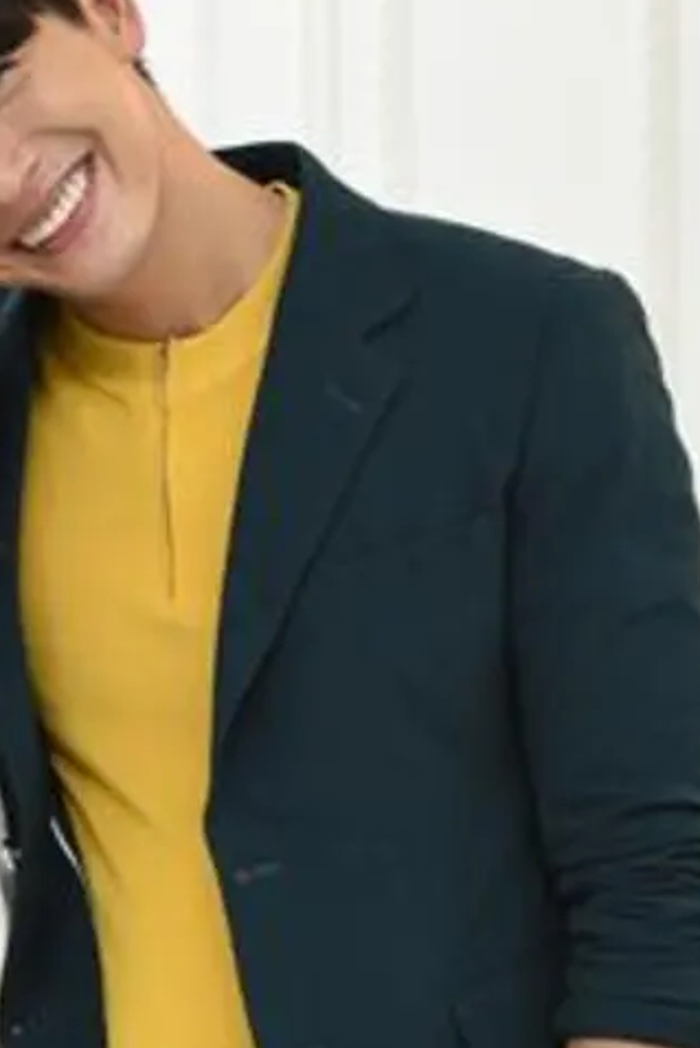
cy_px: 783
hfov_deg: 9.6
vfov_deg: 14.4
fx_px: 4138
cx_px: -18
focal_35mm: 142
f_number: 3.2
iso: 2500
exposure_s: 1/160
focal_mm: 58
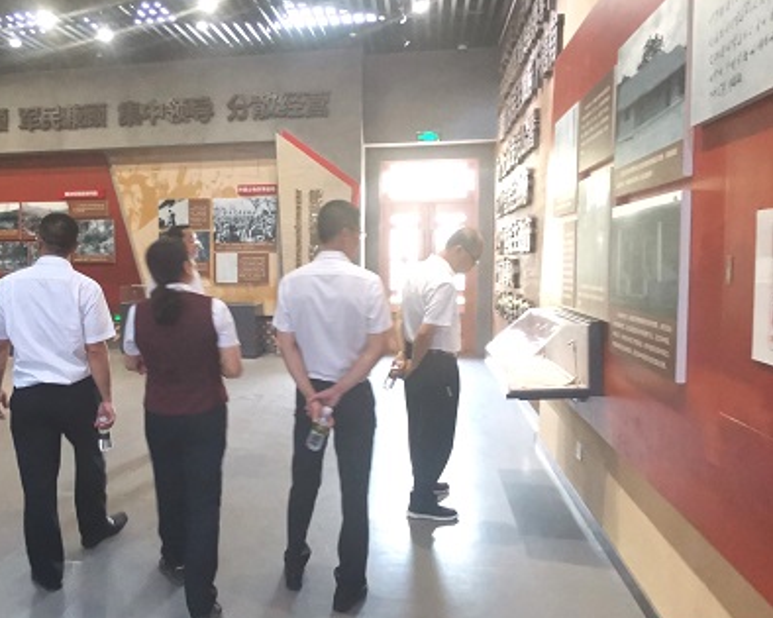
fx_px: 595
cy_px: 283
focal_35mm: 26
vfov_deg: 54.8
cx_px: 284
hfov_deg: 65.0
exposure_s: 1/25
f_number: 2.2
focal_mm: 2.23
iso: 320
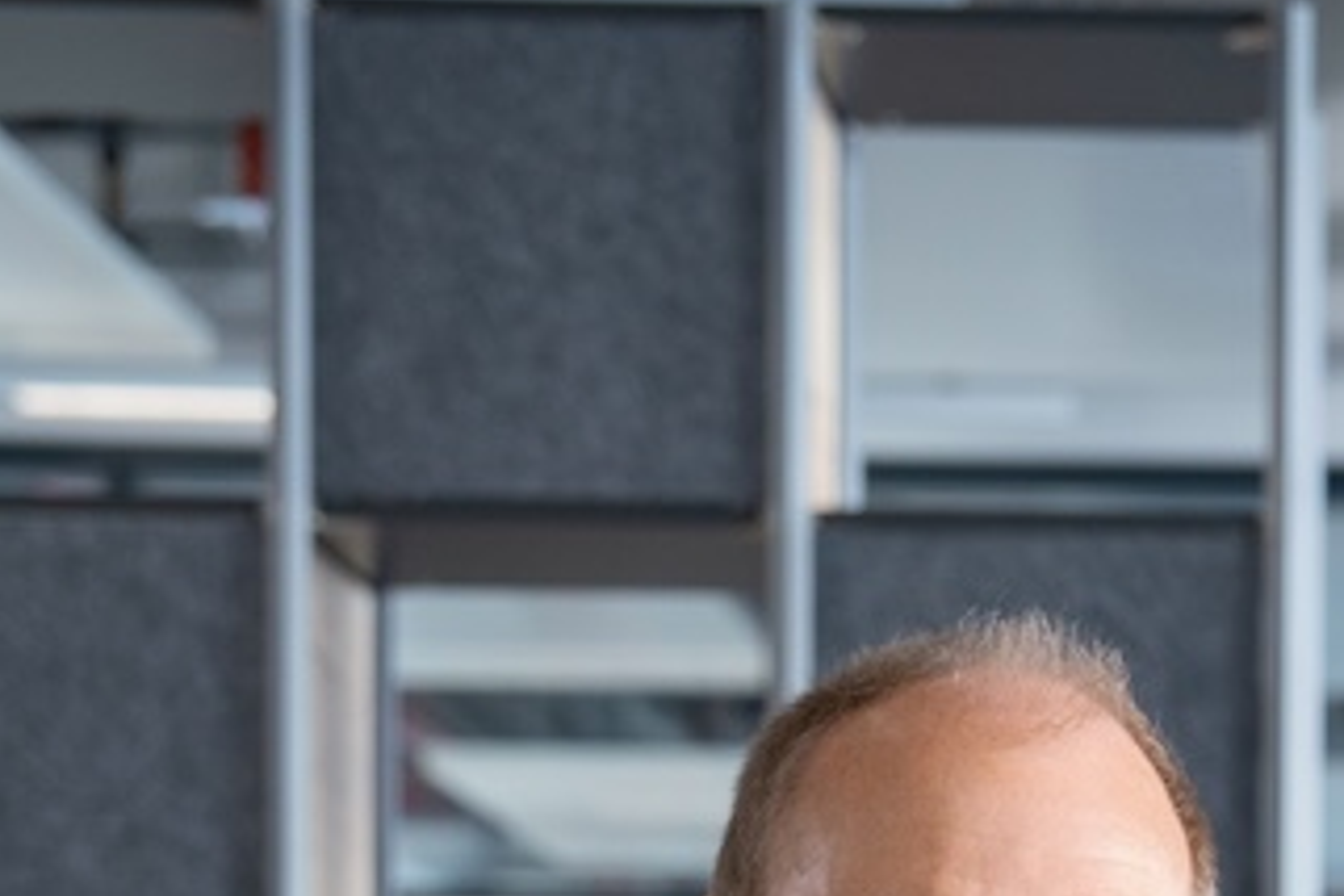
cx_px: 1566
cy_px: 1650
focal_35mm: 168
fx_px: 6272
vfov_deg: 7.9
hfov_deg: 12.0
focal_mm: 45
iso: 800
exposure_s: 1/160
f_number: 3.2
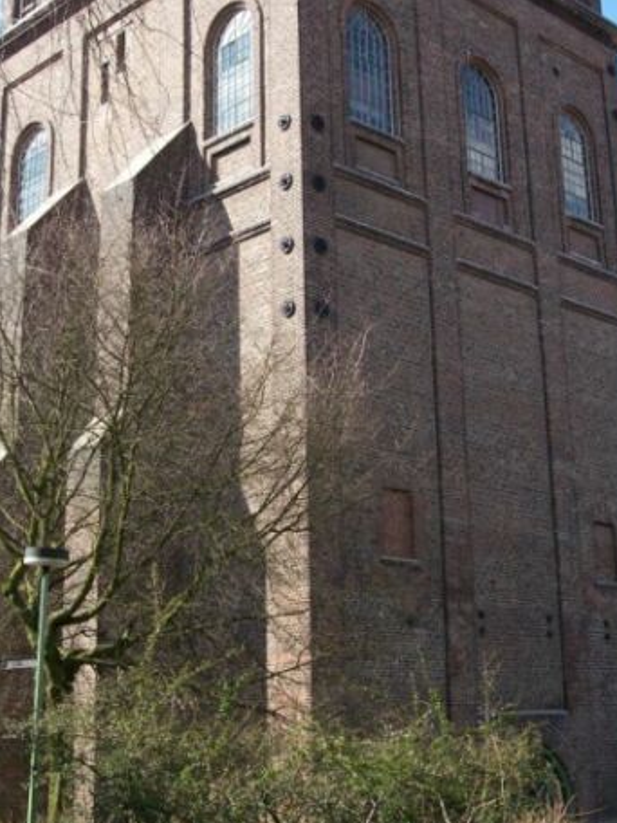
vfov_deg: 35.4
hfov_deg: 27.0
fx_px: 1283
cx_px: 263
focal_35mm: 54
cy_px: 323
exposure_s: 1/250
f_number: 4.8
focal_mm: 8
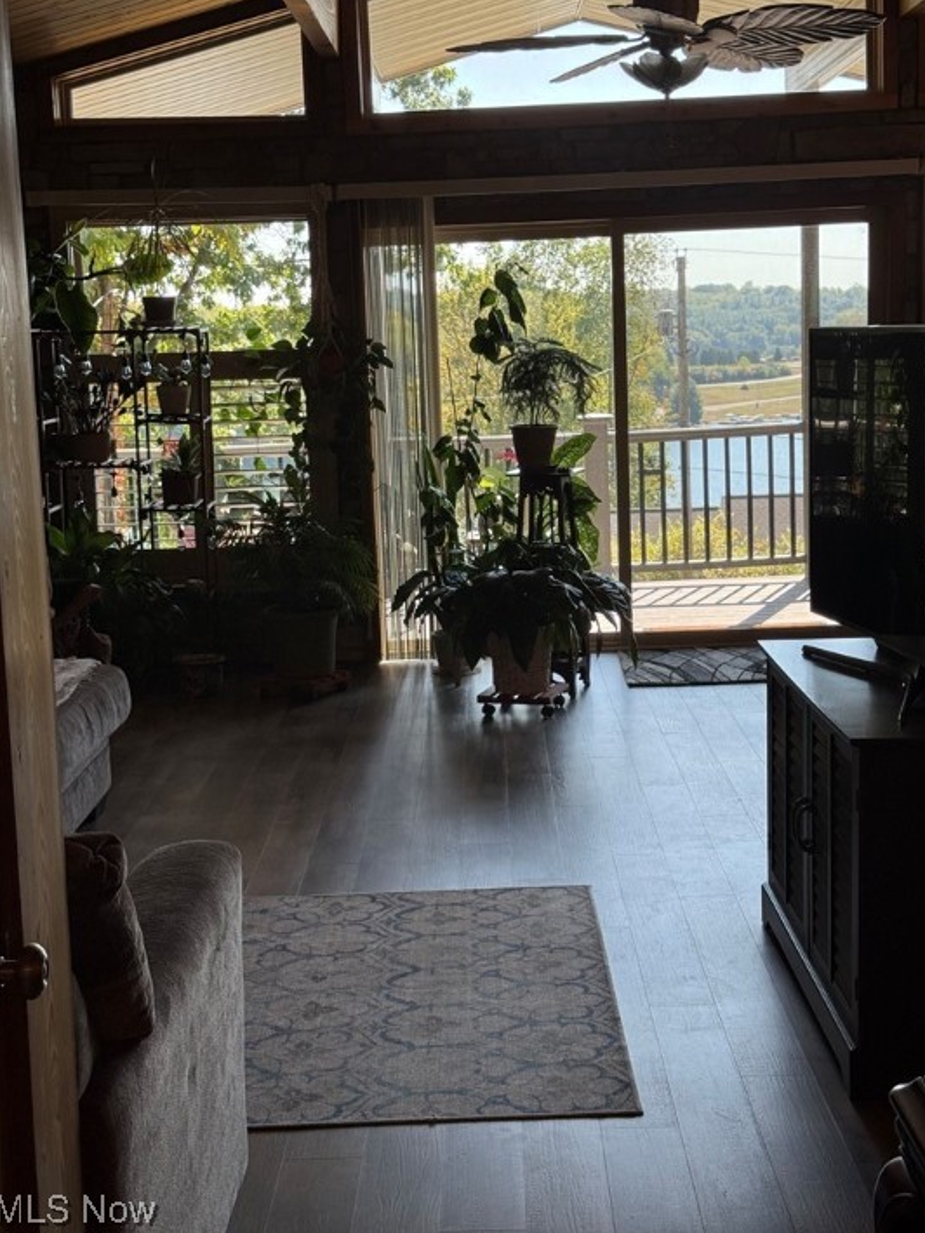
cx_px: 485
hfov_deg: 28.0
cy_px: 581
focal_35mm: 52
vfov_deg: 36.8
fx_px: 1852
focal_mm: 6.76
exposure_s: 1/366
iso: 64
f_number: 1.78
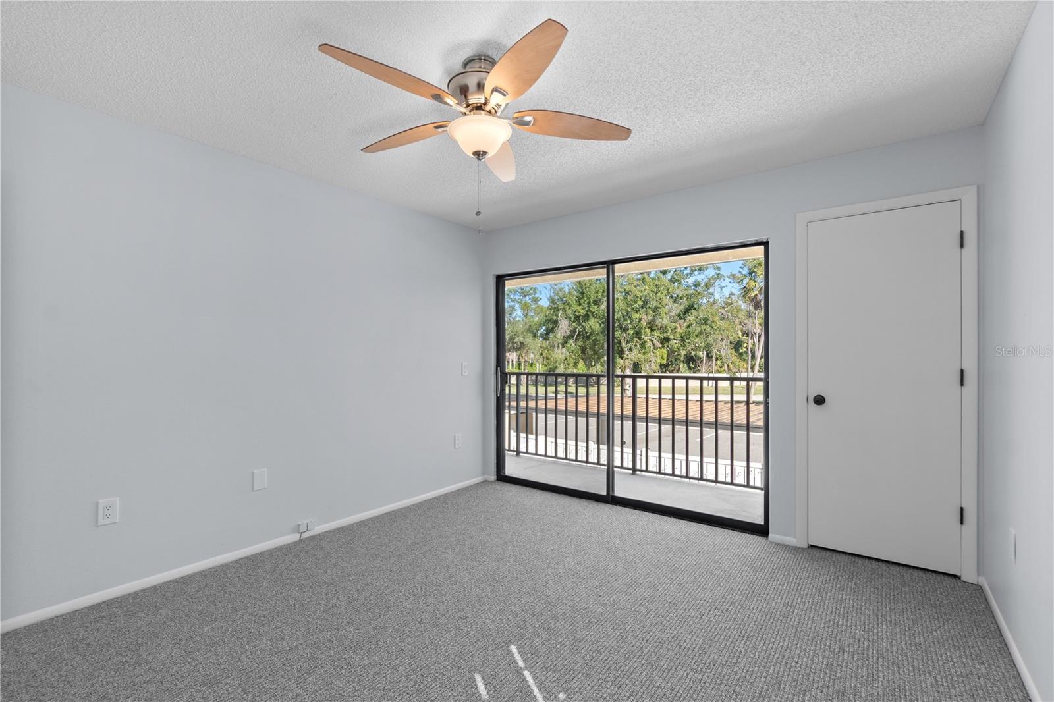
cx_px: 527
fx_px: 439
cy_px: 351
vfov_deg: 77.3
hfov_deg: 100.4
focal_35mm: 15
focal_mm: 10
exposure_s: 1/30
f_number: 7.1
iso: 100
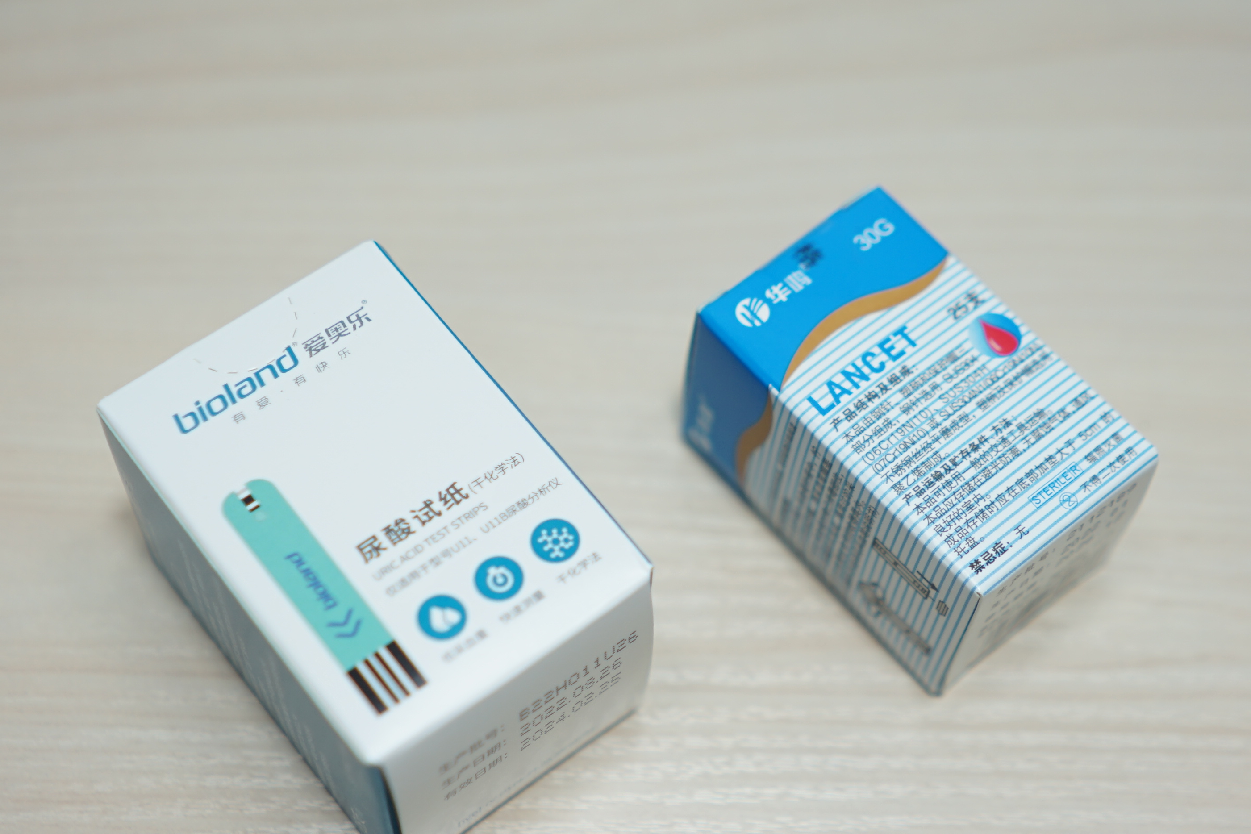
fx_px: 2050
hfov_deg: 33.9
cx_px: 647
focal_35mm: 59
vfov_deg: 23.0
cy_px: 490
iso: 100
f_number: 2.2
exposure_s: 1/60
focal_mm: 28
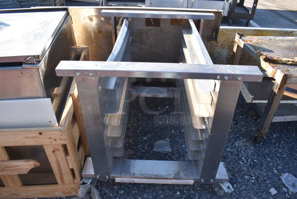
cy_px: 100
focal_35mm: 27
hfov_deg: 67.3
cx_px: 148
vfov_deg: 48.0
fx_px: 223
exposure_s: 1/250
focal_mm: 18
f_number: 5.6
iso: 200
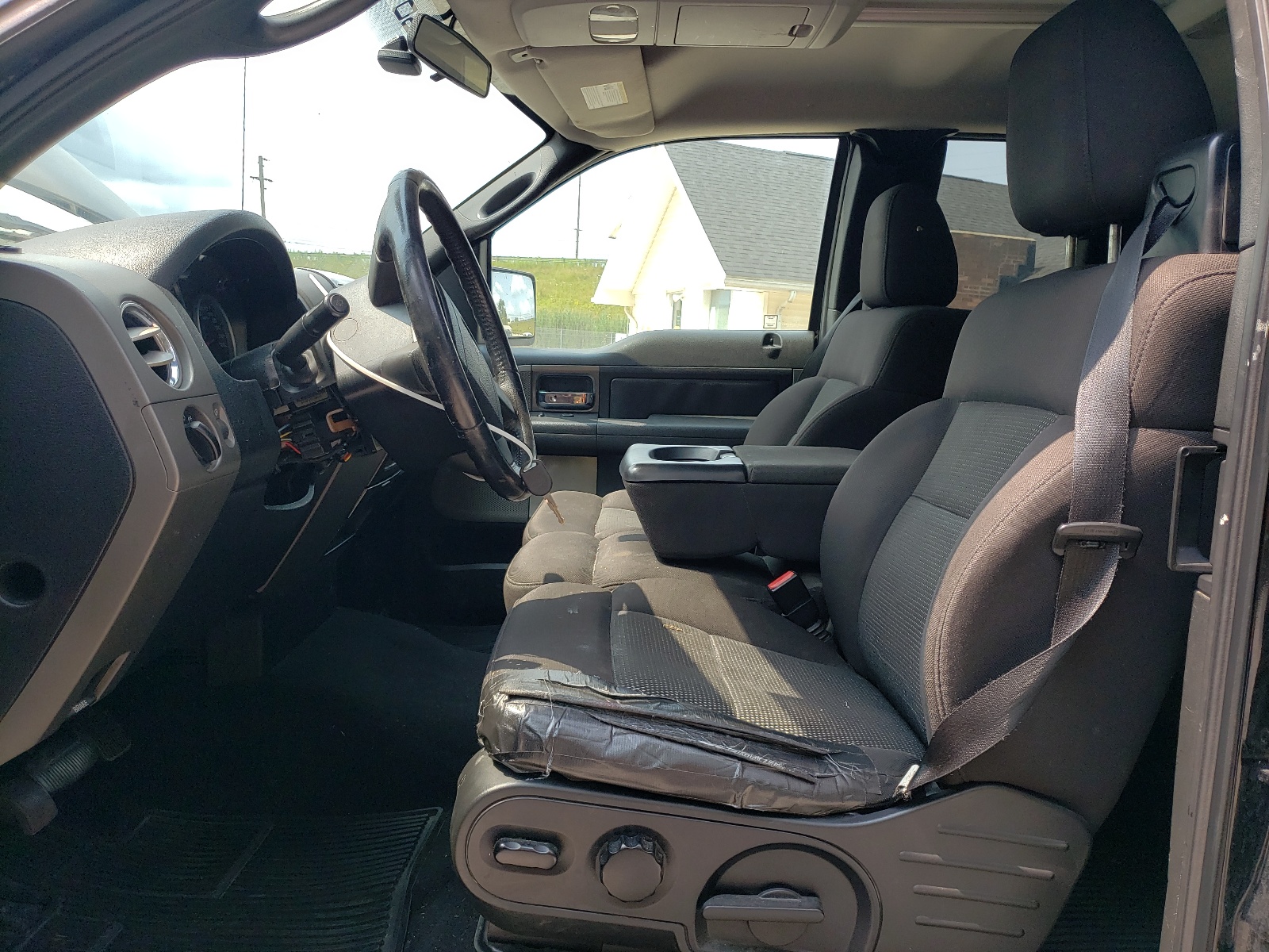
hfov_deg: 67.3
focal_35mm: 26
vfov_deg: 53.1
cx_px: 634
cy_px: 476
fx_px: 953
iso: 50
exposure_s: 1/667
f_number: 1.5
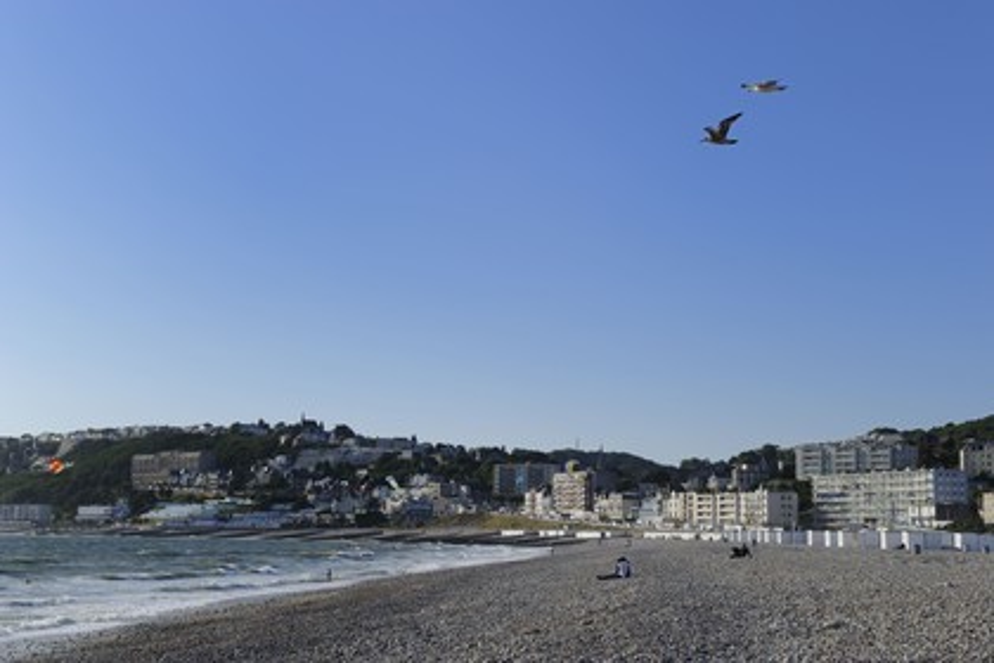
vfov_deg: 24.2
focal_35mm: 56
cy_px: 332
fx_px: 1546
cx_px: 497
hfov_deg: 35.6
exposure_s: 1/640
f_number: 8
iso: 200
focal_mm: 56
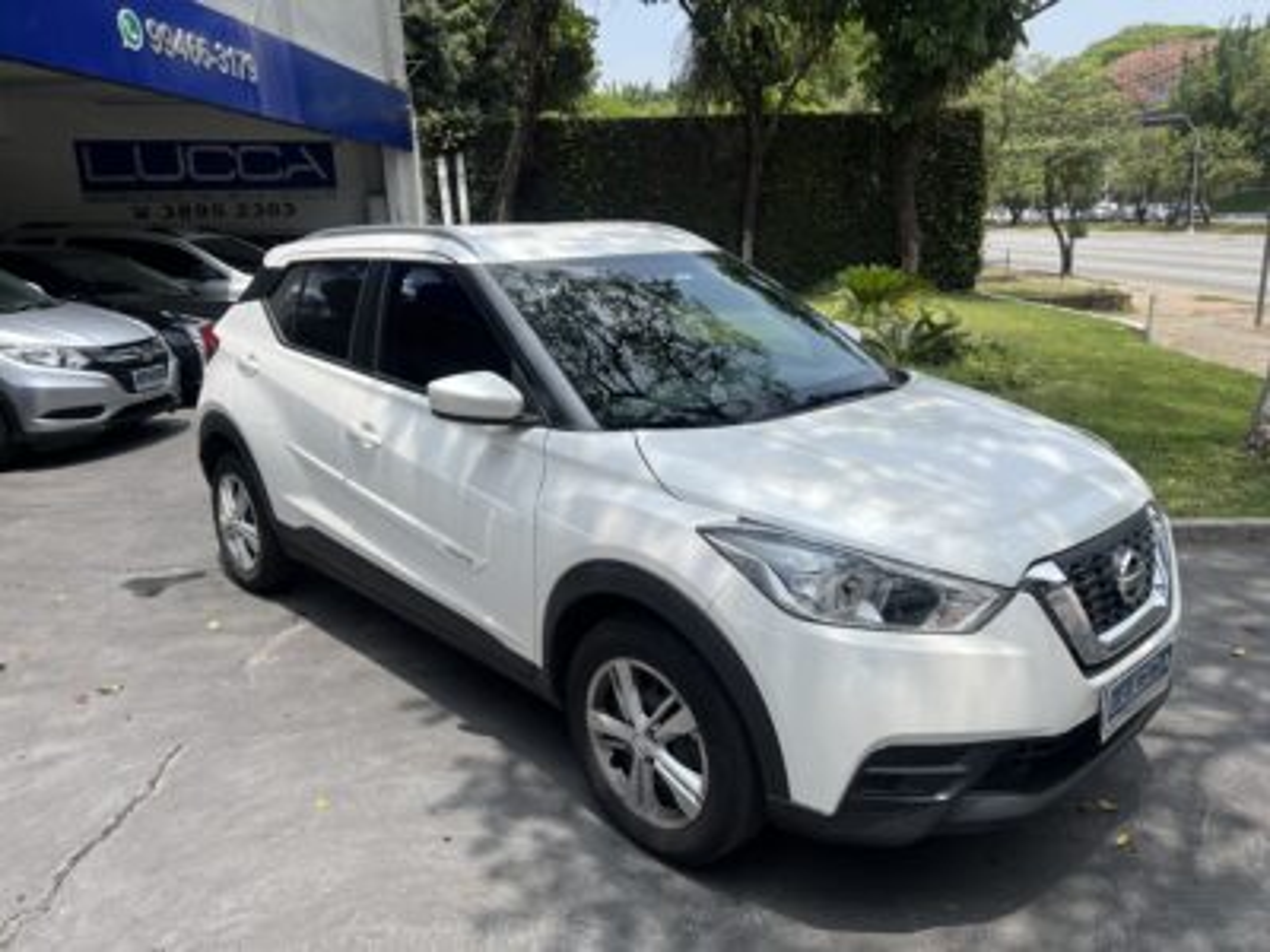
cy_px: 476
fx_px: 954
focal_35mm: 26
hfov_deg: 67.3
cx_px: 635
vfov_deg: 53.1
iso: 50
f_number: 1.5
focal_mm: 5.7
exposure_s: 1/3704
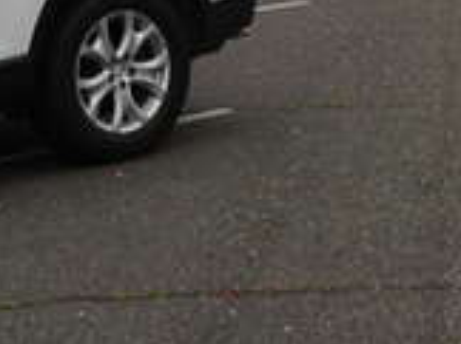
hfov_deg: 9.9
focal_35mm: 192
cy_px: -408
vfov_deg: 7.3
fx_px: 2558
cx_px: 740
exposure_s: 1/80
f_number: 8
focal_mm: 27
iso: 100
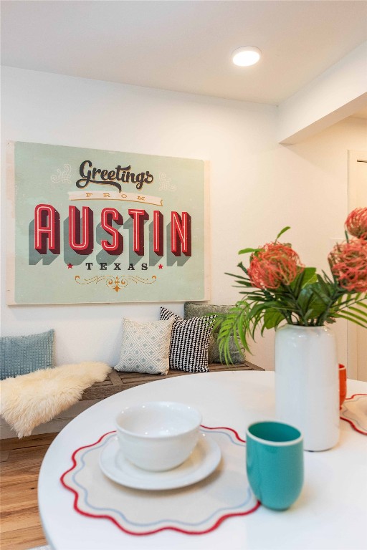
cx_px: 184
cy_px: 275
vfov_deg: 73.7
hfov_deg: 53.1
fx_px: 367
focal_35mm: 24
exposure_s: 1/100
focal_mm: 24
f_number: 5
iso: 800
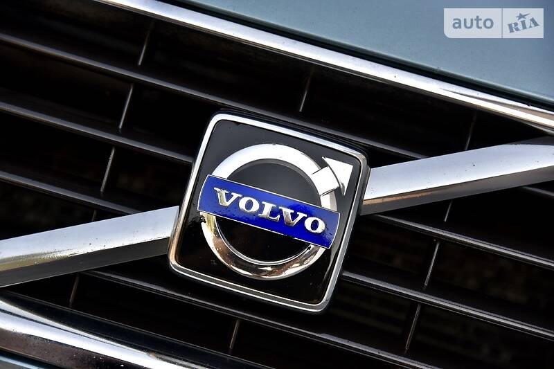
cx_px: 277
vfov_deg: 13.7
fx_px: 1538
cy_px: 184
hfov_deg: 20.4
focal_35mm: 100
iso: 360
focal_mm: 100
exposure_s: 1/500
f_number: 5.6
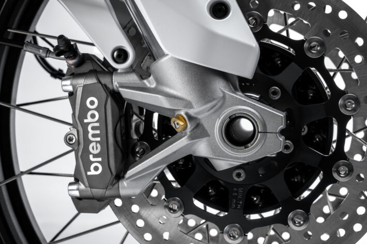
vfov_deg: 19.4
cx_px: 184
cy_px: 122
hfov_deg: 28.8
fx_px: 713
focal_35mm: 70
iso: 100
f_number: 11
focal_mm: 70
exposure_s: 1/125
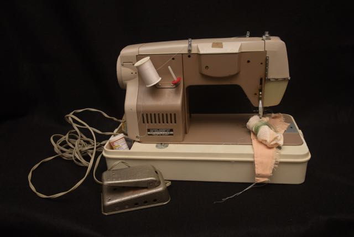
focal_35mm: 33
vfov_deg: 40.0
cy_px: 118
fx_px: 325
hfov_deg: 57.2
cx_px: 177
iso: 200
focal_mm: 22
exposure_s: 1/125
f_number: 7.1
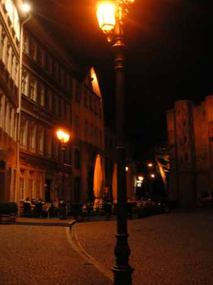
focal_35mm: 48
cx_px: 79
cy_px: 119
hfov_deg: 30.1
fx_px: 395
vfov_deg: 39.6
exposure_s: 1/4
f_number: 2.8
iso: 100
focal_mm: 6.1
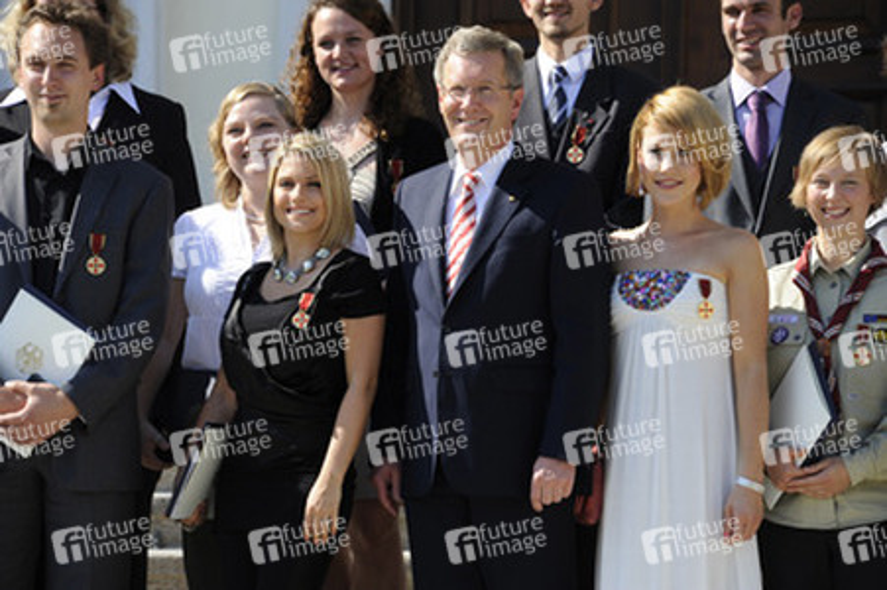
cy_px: 295
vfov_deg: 5.5
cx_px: 444
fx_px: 6155
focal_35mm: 250
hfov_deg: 8.2
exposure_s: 1/320
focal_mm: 250
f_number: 9
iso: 250
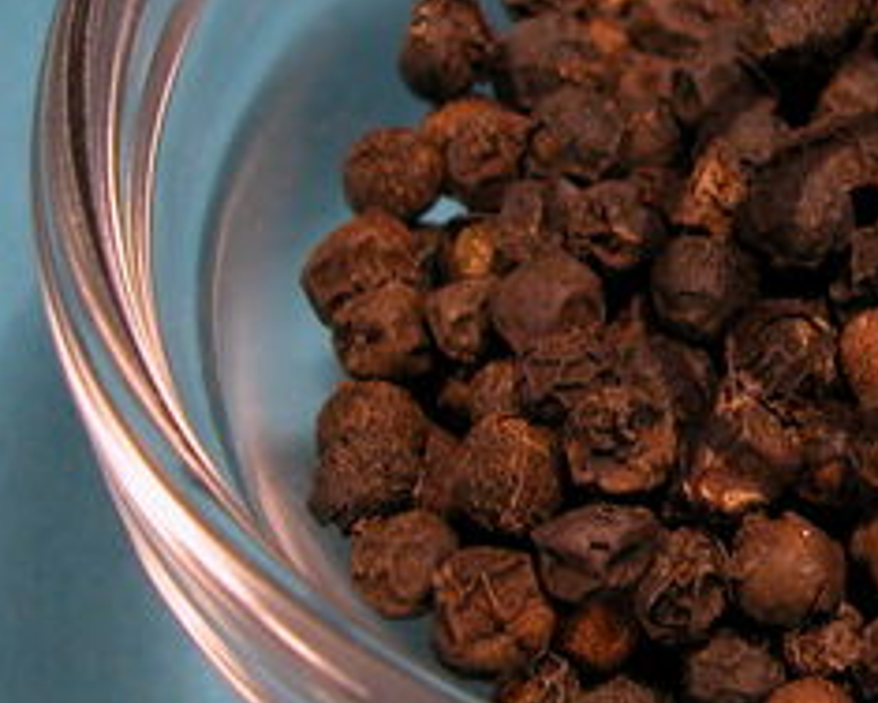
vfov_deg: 9.3
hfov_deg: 11.5
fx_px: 4314
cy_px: 277
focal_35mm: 166
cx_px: 889
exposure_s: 1/56.4
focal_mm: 12.7
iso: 100
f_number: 3.4
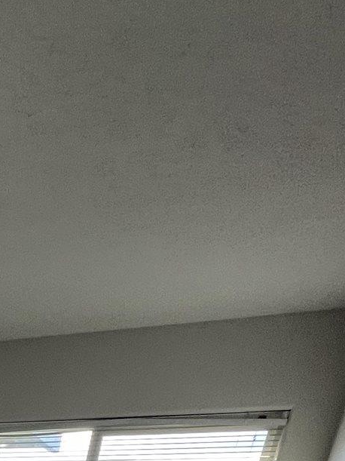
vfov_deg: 21.9
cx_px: -267
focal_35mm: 49
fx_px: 651
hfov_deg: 20.9
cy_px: 842
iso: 64
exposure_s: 1/120
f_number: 1.8
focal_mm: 1.57
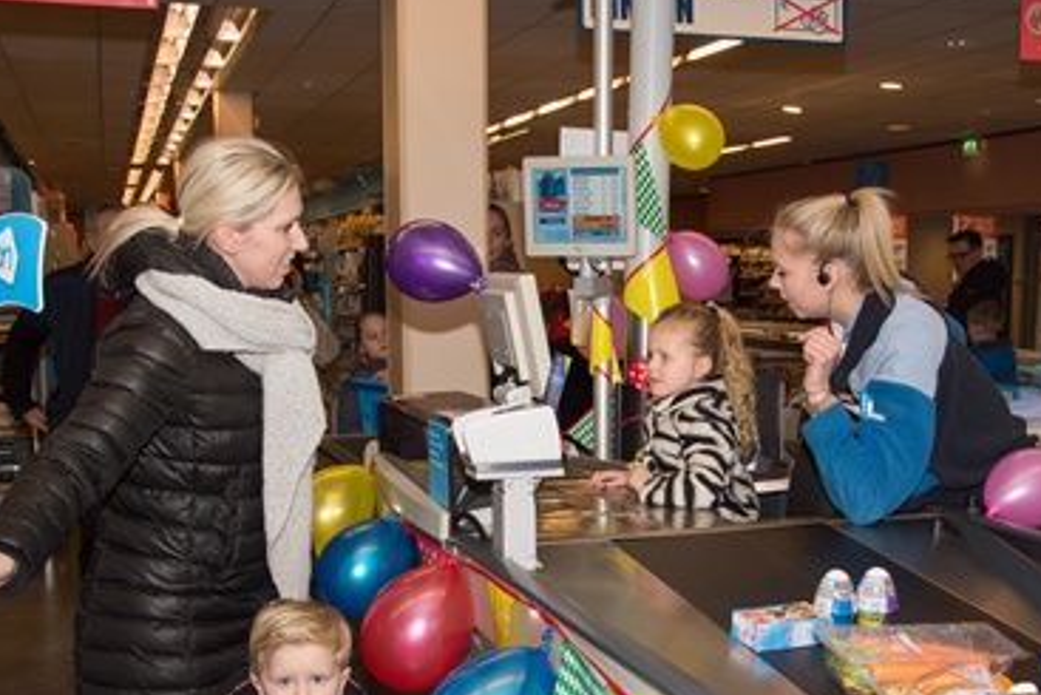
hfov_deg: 40.3
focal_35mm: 49
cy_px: 455
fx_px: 1417
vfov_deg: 27.4
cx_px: 587
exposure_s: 1/60
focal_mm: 24
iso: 160
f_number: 9
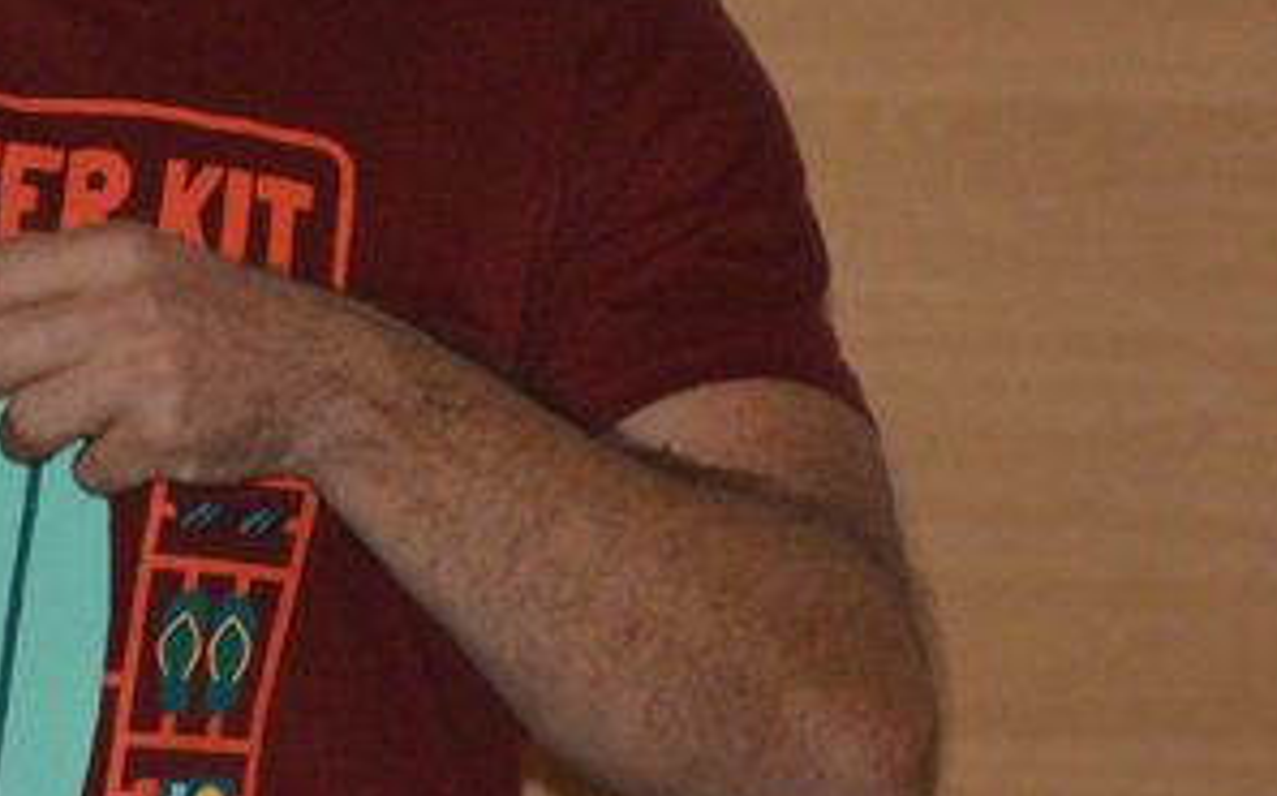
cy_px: -65
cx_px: 17
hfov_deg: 1.4
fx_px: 51042
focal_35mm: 1468
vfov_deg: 0.9
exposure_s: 1/60
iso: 3200
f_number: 5.6
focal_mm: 300
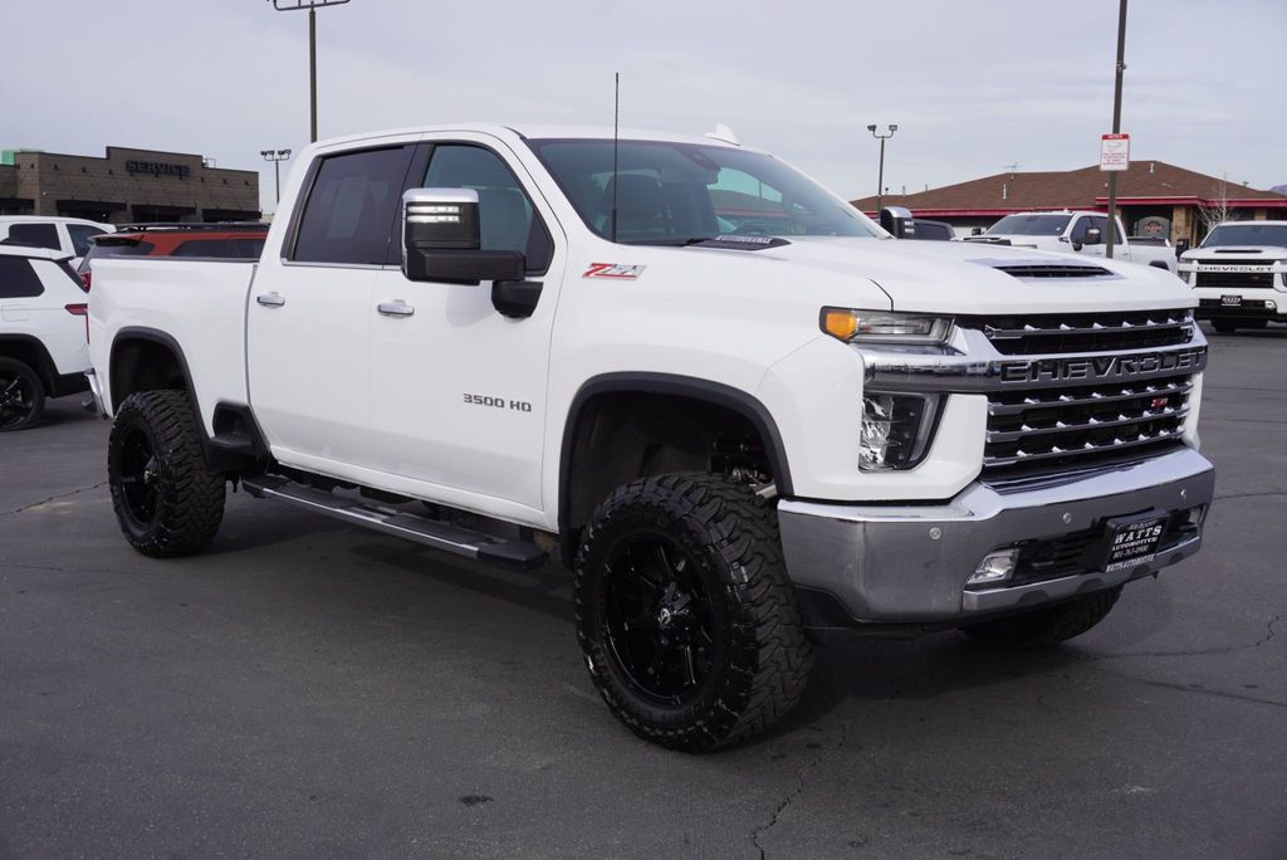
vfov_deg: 34.3
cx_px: 644
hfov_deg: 49.5
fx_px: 1395
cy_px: 430
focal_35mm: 39
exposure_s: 1/125
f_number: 10
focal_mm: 26
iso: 100
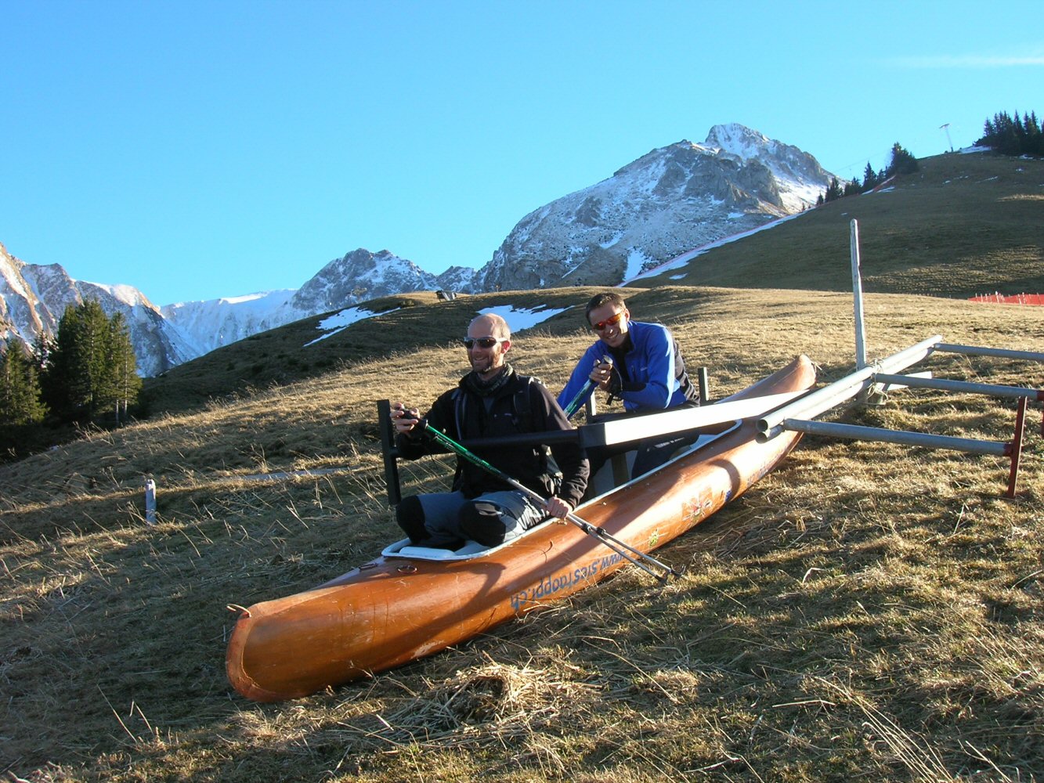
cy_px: 392
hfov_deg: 44.8
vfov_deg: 34.4
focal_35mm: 42
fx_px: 1267
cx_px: 522
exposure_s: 1/113
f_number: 5.2
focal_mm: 7
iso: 50
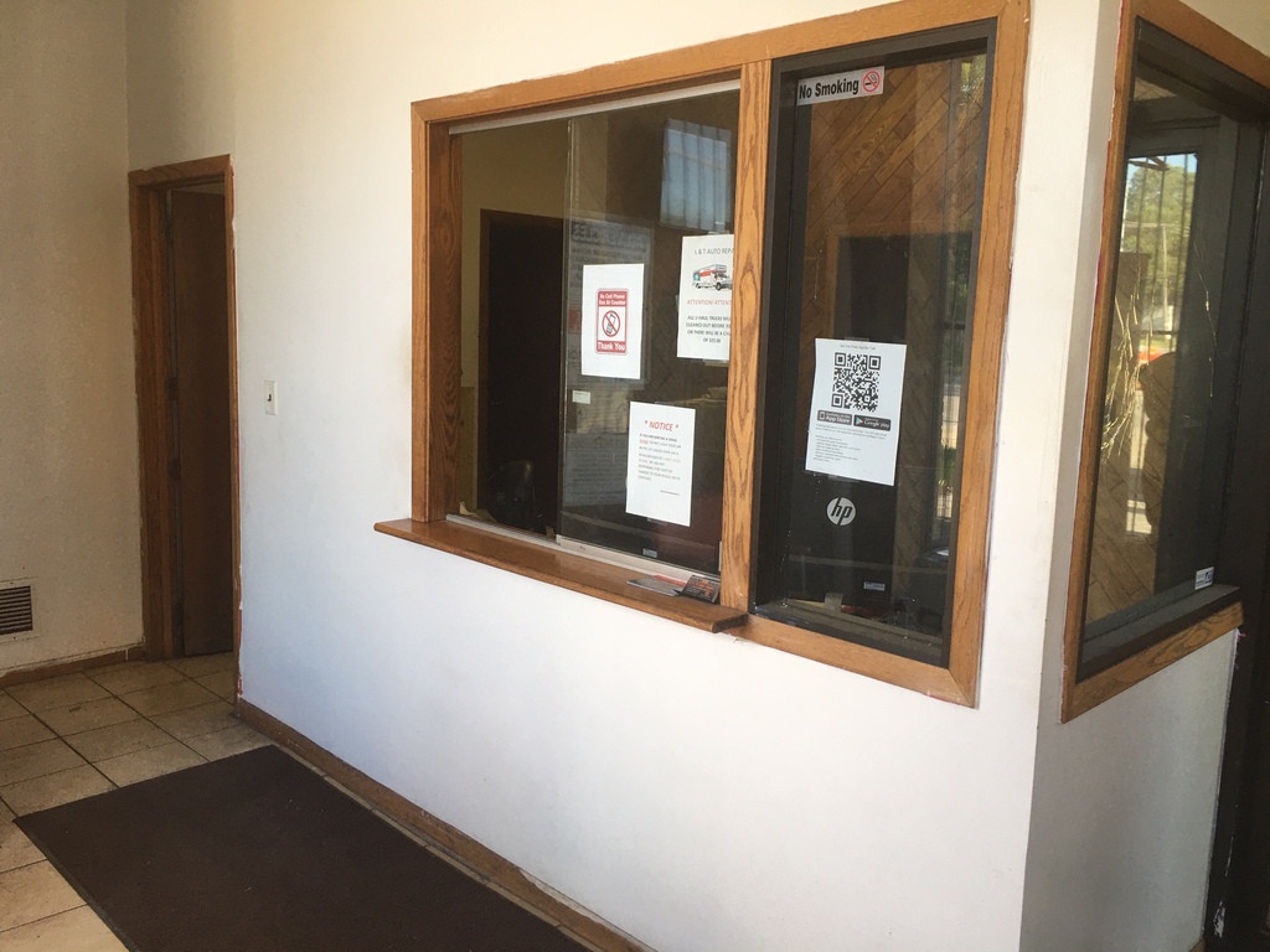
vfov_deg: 48.2
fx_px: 1064
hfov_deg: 61.7
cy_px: 476
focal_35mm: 29
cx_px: 635
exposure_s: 1/30
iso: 25
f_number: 2.2
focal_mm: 4.15
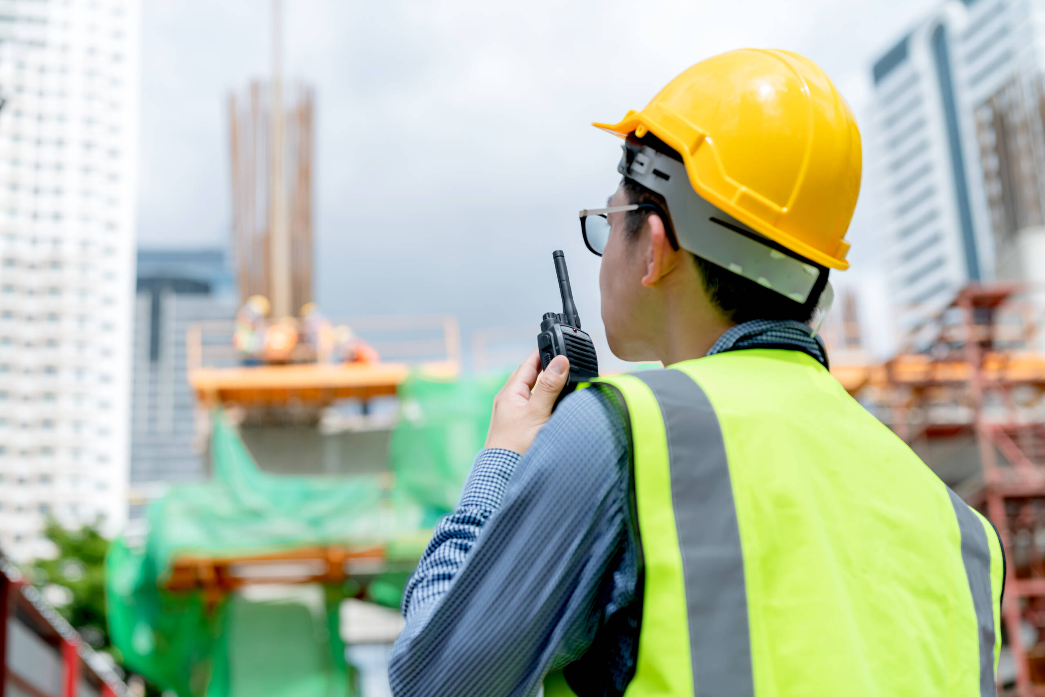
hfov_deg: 38.2
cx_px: 522
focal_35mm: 52
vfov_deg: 26.0
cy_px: 348
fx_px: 1510
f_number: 2.8
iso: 100
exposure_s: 1/1000
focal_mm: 52
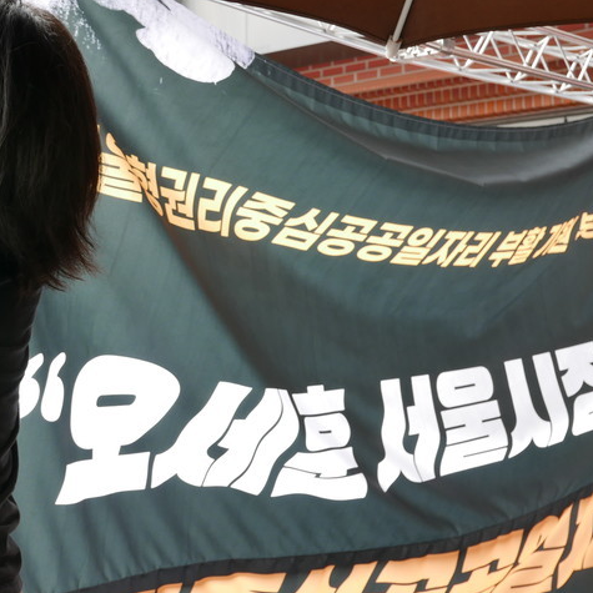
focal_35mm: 55
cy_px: 197
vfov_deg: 30.9
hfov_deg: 30.9
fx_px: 1066
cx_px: 217
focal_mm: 14.4
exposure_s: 1/125
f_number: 4
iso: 200
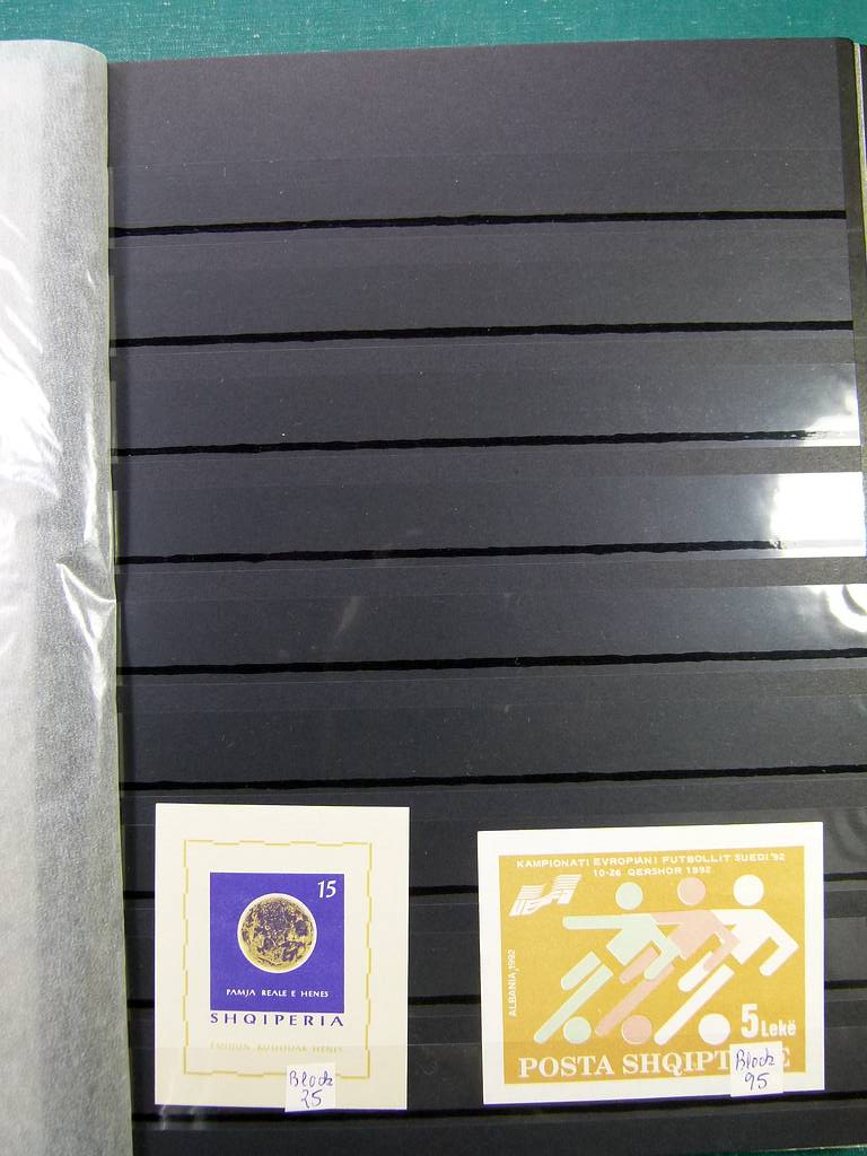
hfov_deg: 44.2
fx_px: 1069
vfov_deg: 56.8
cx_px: 434
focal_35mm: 32
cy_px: 578
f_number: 3
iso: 125
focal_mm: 5.7
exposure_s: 1/60
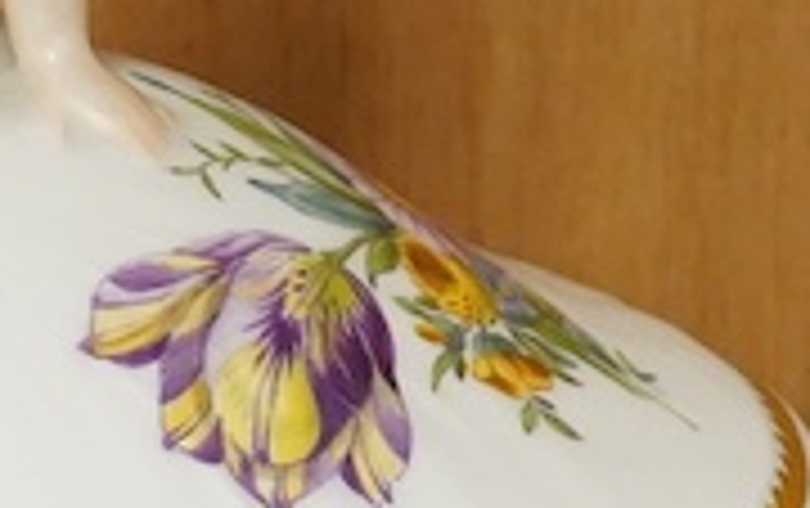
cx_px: -259
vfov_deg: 4.6
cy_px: 652
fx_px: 6321
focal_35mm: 286
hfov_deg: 7.3
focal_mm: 30
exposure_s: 1/160
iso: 2500
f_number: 9
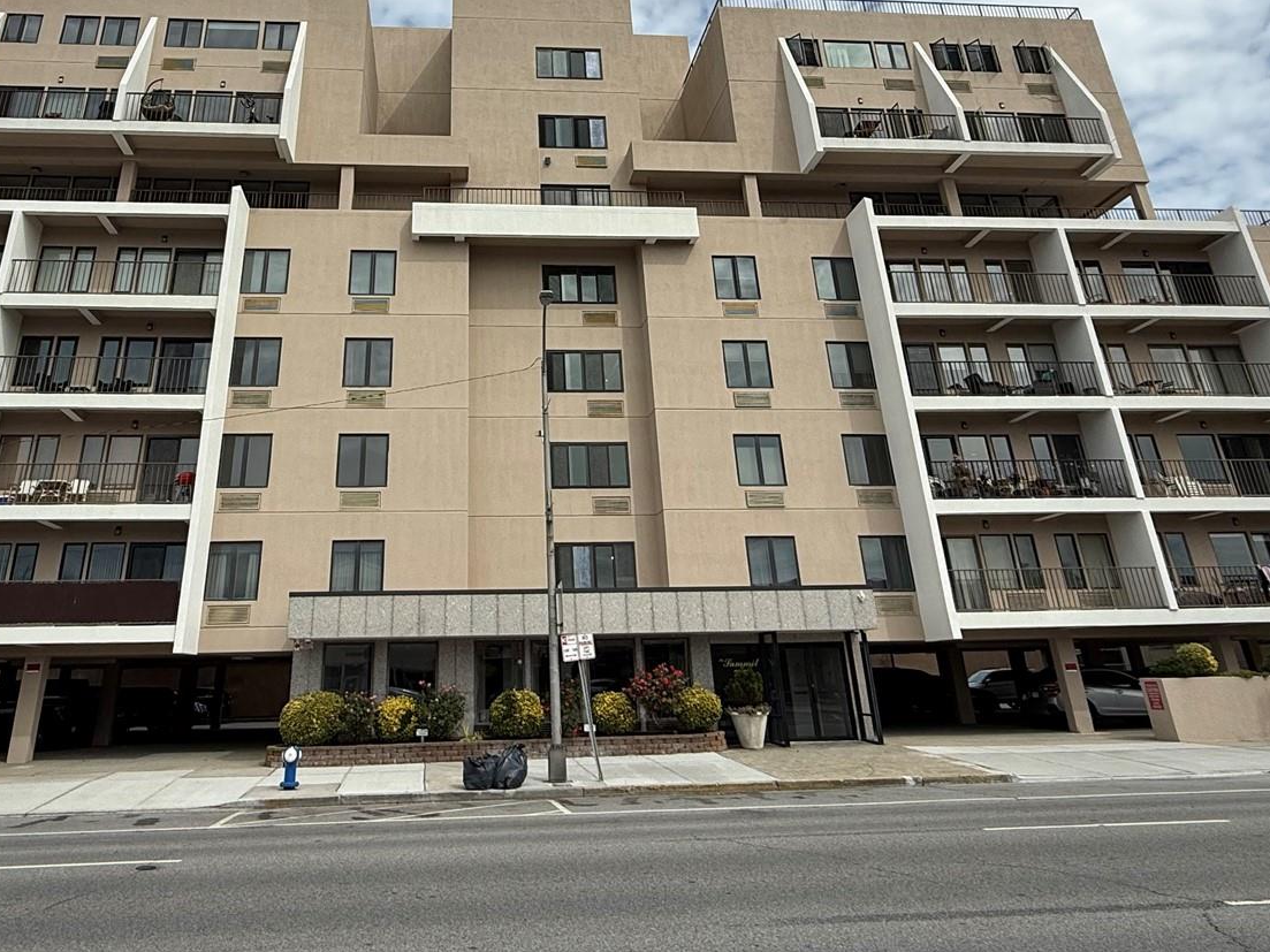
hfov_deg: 66.8
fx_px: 954
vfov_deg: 50.8
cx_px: 523
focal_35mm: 26
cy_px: 237
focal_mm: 2.22
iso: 50
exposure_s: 1/3289
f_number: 2.2
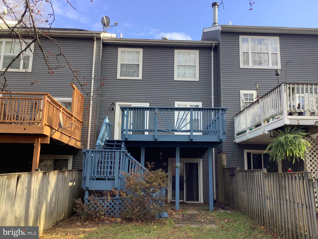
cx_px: 159
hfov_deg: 58.4
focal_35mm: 31
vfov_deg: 45.4
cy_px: 120
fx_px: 285
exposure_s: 1/139
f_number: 2.4
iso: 25
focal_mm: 3.3
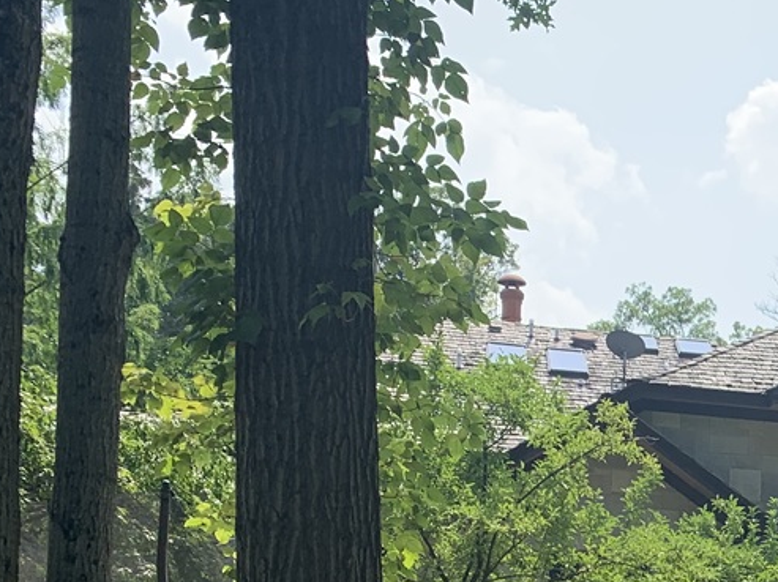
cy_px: 689
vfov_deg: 18.4
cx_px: 1030
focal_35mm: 76
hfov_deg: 22.7
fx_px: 1707
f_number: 1.8
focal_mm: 4.25
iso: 25
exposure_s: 1/1054
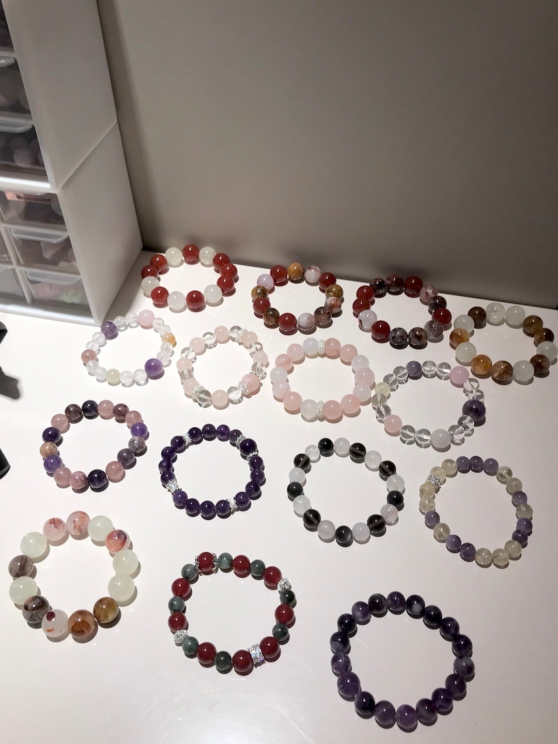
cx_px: 279
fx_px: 602
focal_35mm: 28
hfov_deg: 49.7
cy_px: 372
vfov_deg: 63.4
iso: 20
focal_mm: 3.99
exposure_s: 1/50
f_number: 1.8
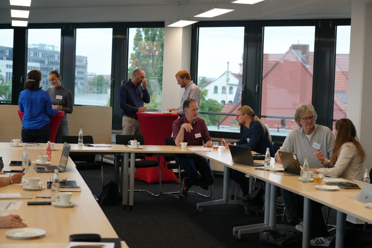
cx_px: 186
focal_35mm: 64
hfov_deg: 31.4
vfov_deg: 21.2
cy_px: 124
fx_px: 661
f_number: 4
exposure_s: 1/160
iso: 800
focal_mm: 64
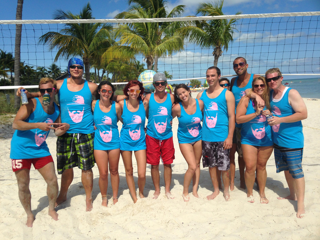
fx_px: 305
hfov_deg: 55.4
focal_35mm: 33
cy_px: 120
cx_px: 160
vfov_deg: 42.9
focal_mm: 4.12
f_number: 2.4
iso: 50
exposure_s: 1/2262
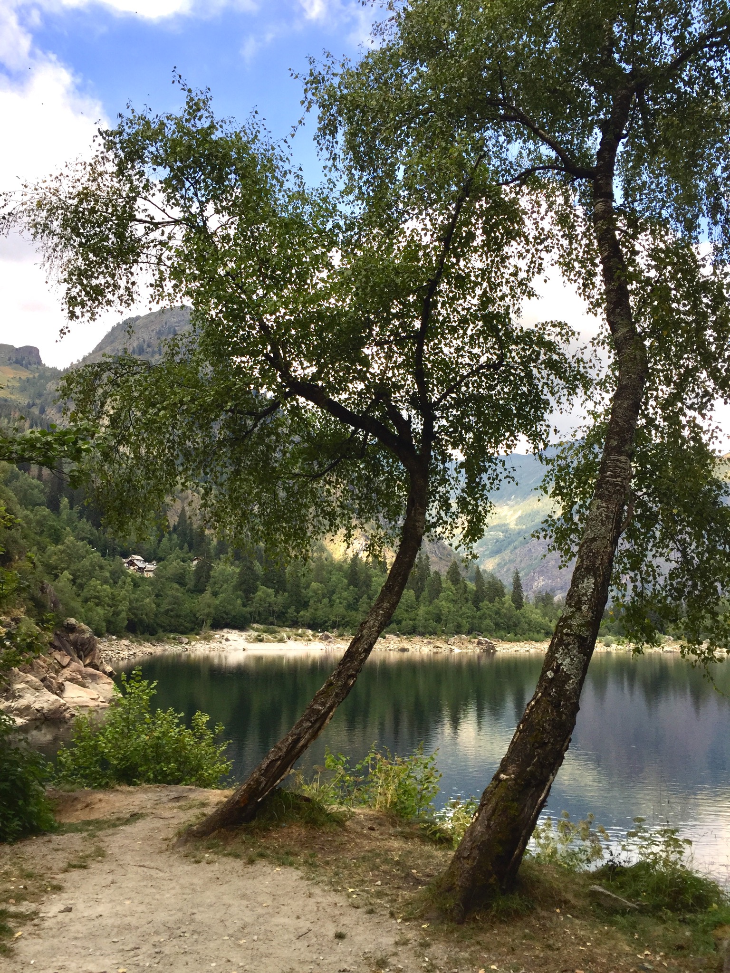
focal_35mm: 29
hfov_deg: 48.2
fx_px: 815
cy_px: 486
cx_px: 365
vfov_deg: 61.7
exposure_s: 1/590
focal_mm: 4.15
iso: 32
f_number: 2.2
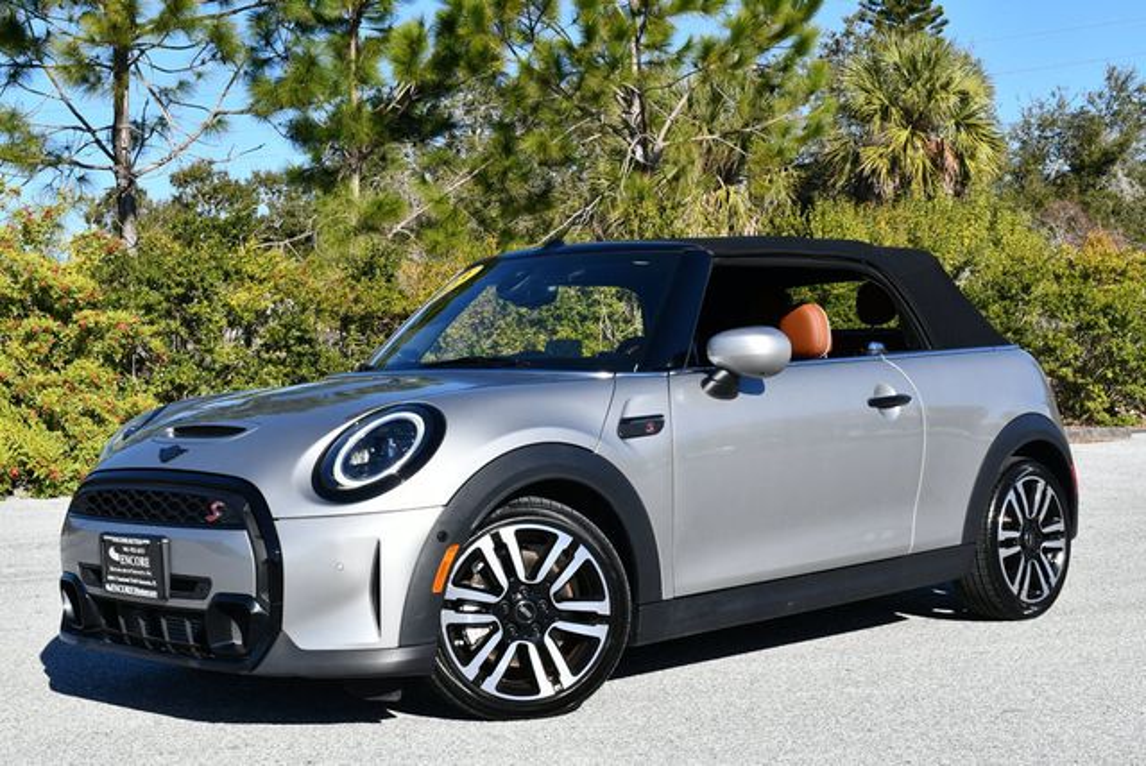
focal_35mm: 52
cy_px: 383
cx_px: 573
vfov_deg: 26.0
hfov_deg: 38.2
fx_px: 1657
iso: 110
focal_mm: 26
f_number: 8
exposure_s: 1/250
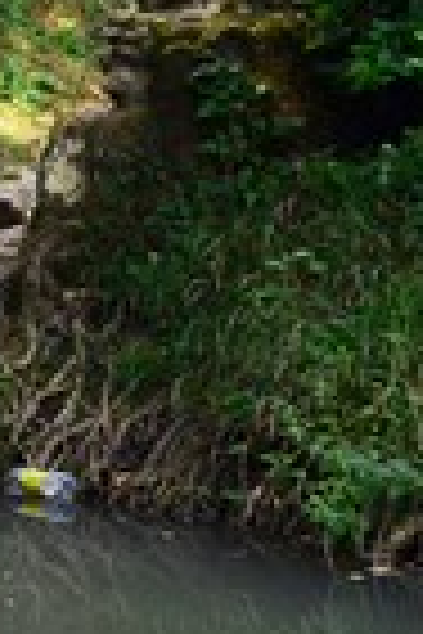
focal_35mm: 106
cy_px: 115
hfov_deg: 11.2
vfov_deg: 19.1
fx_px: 1868
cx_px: -518
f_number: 10
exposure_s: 1/60
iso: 250
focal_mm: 20
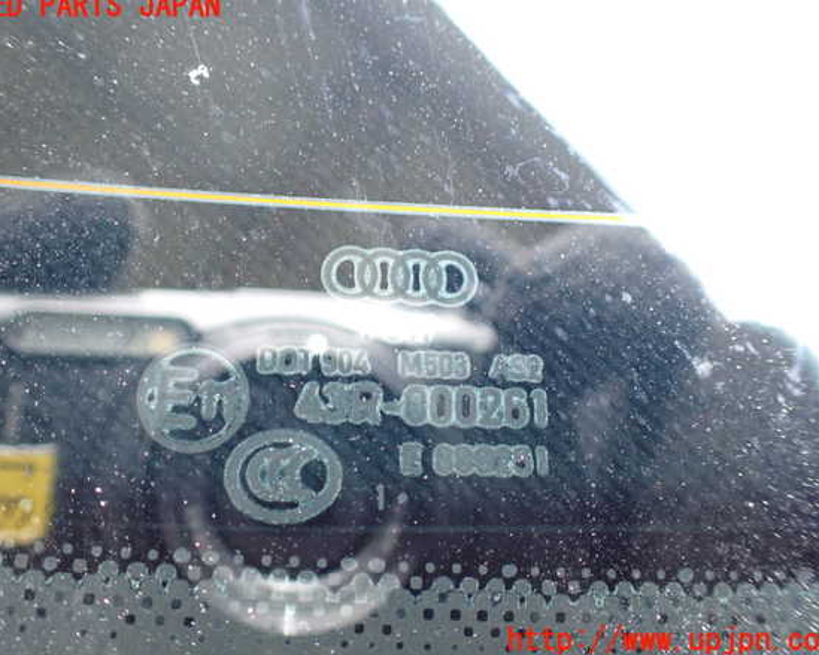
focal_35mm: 32
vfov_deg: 45.8
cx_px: 397
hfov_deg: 55.7
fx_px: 776
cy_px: 324
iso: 800
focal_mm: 5.4
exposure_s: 1/80
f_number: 2.3
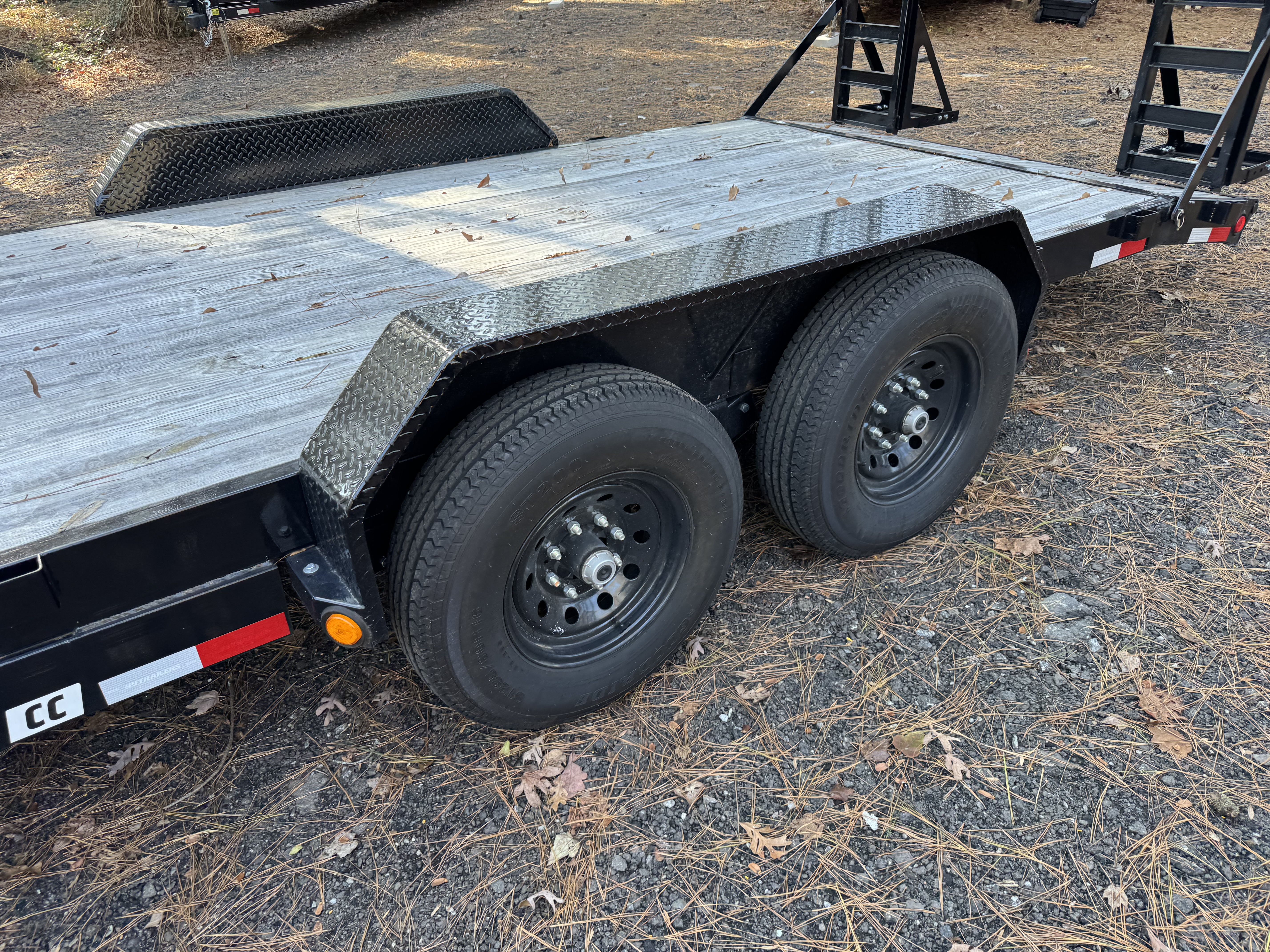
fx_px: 881
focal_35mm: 24
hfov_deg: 71.6
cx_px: 635
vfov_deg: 56.8
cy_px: 476
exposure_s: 1/121
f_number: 1.78
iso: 80
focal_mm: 6.76
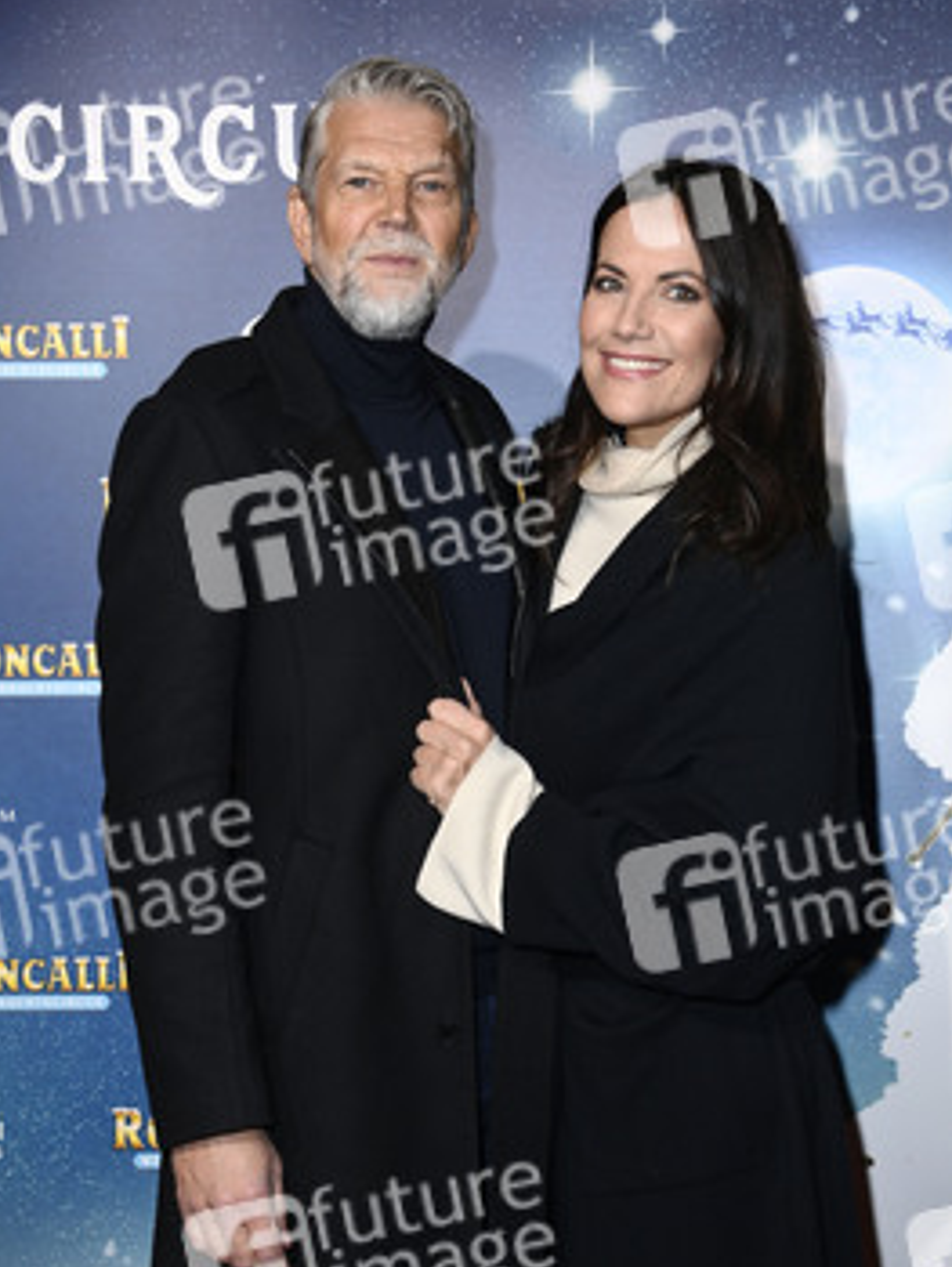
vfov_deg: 28.5
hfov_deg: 21.6
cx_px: 474
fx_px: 2490
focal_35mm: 68
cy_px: 706
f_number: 5.6
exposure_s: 1/250
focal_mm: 62
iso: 1250
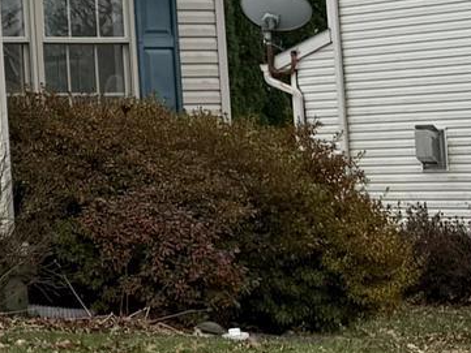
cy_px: -7
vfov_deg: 10.8
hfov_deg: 11.7
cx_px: -680
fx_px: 1851
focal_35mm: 136
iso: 80
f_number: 1.78
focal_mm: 6.76
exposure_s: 1/1337
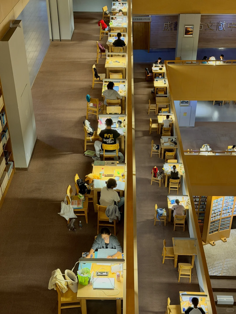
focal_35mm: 48
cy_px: 157
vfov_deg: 39.7
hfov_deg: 30.3
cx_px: 118
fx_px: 436
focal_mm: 6.76
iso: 500
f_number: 1.78
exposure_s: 1/33
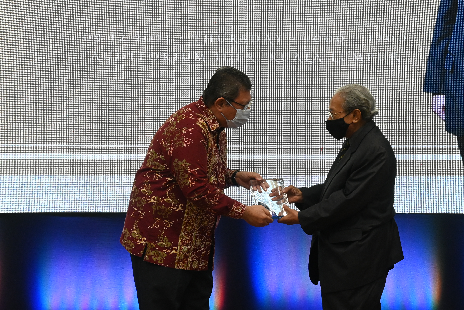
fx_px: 1083
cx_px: 232
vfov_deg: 16.3
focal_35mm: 84
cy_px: 155
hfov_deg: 24.2
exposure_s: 1/125
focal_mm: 56
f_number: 10
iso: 5000
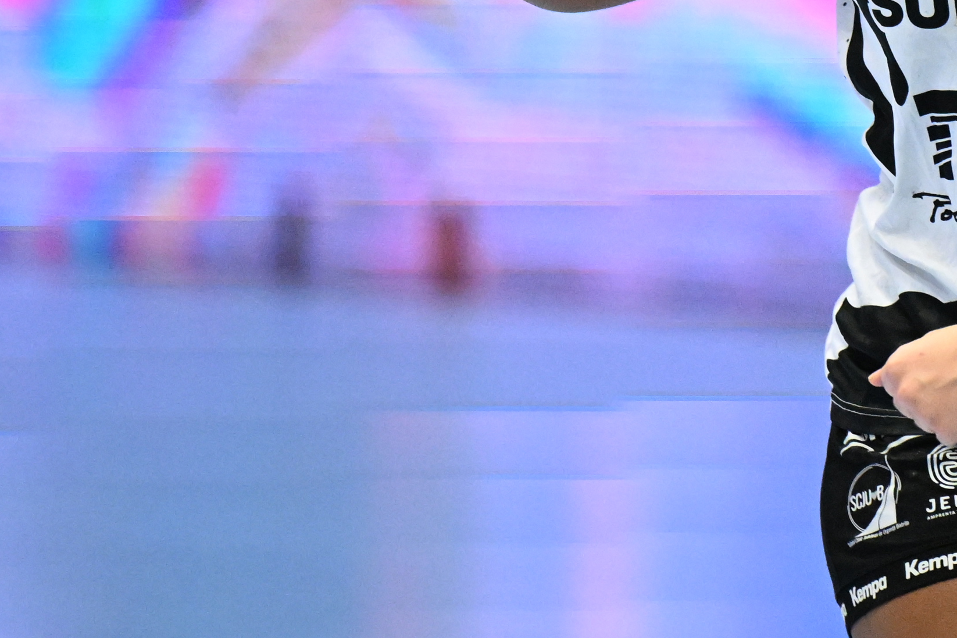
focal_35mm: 735
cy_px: -54
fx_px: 19535
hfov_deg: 2.8
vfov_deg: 1.9
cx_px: 910
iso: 6400
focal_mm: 200
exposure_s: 1/1600
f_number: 2.8
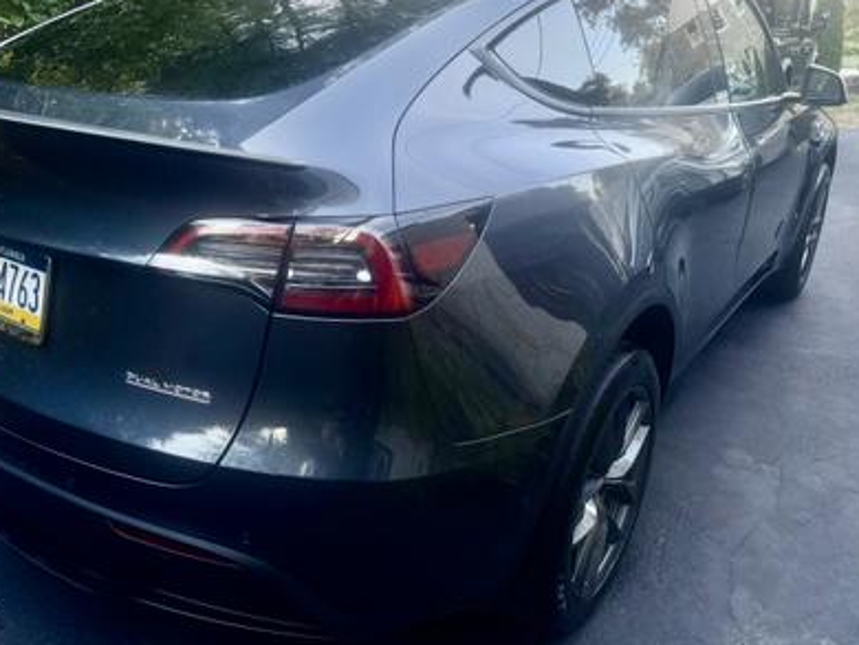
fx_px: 770
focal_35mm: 31
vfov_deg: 45.4
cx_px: 383
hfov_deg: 58.2
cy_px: 291
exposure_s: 1/120
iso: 200
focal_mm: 6.76
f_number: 1.78
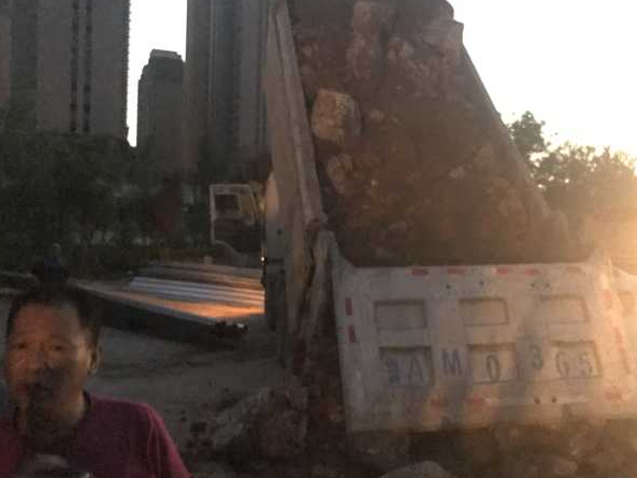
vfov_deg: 41.8
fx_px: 626
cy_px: 246
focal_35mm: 34
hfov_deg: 53.9
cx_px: 328
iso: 1600
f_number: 1.8
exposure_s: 1/4
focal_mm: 3.99
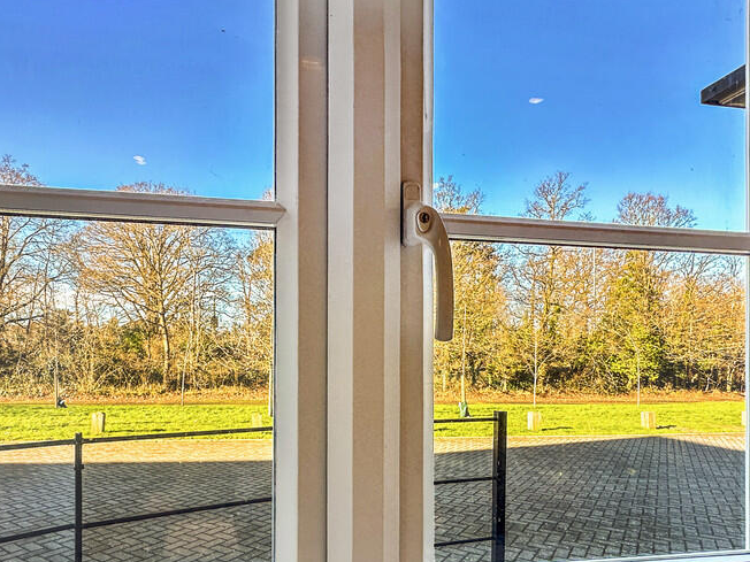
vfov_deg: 59.7
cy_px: 375
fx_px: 477
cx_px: 317
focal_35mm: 22
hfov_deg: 75.9
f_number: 2.2
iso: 40
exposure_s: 1/290
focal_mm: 2.22
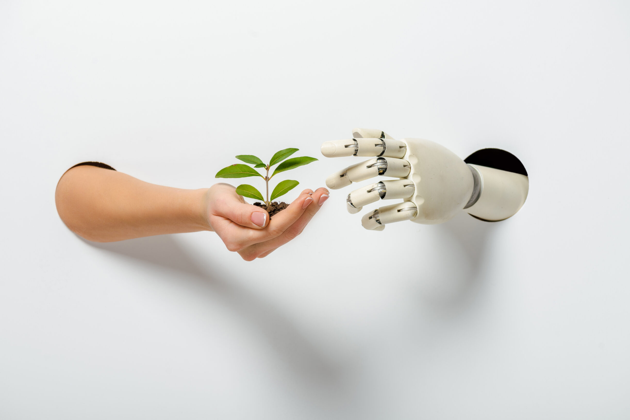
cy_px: 210
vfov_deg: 12.5
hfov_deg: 18.6
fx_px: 1925
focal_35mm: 110
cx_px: 303
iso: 100
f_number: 9
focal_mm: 105
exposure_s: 1/200
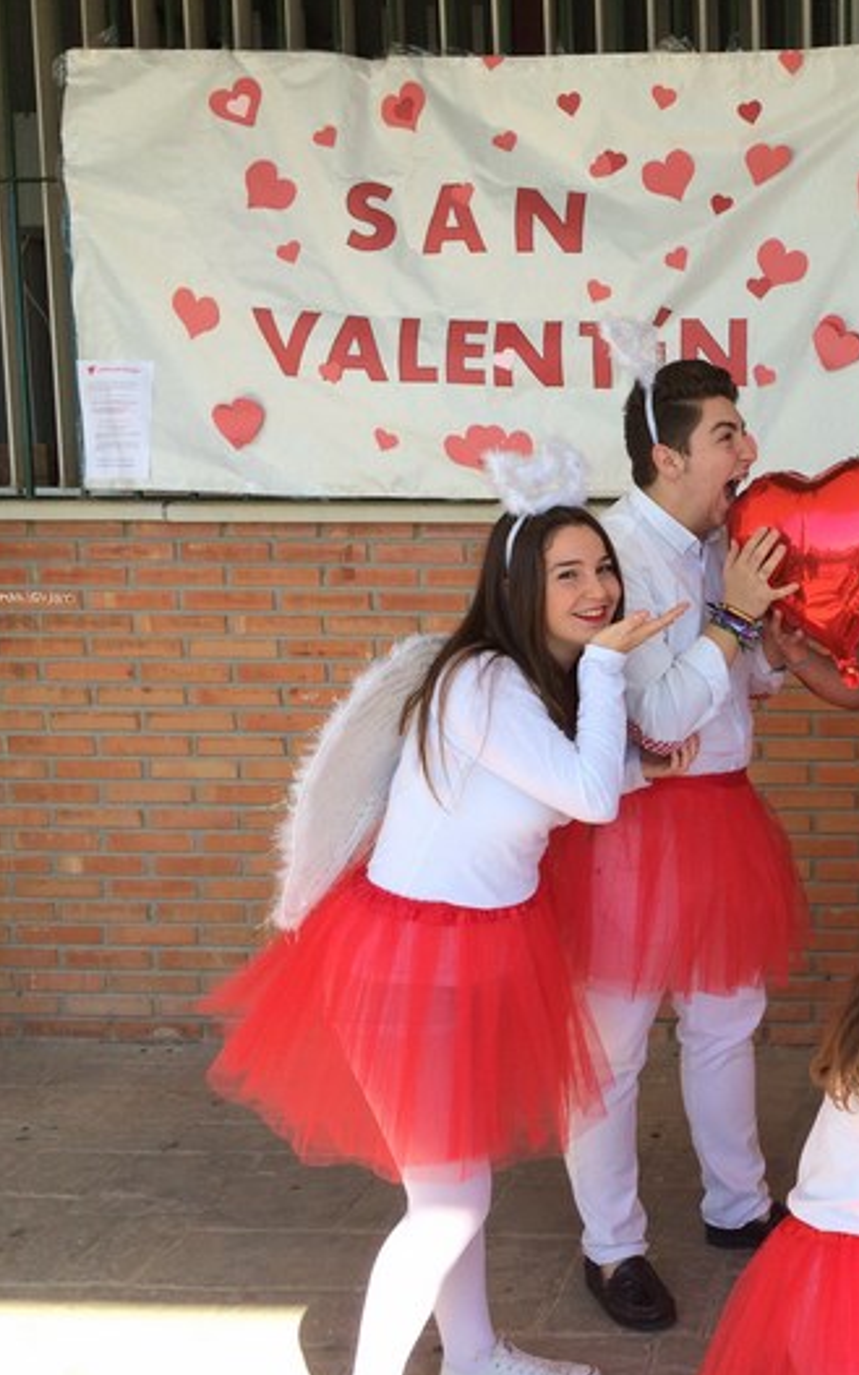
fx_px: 1574
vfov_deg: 47.2
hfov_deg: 28.1
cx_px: 914
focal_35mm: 42
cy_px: 689
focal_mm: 4.15
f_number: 2.2
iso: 32
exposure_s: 1/570
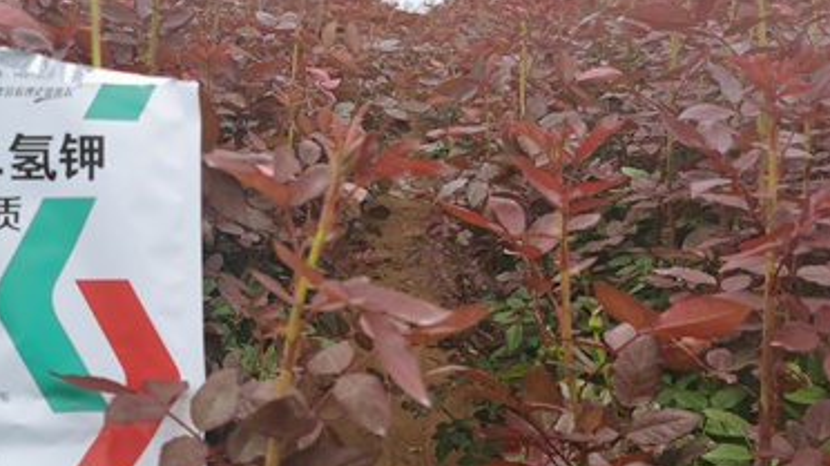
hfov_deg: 52.2
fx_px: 836
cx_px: 312
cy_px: 214
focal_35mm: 38
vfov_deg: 31.2
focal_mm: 5.56
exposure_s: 1/1931
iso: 50
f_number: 1.6
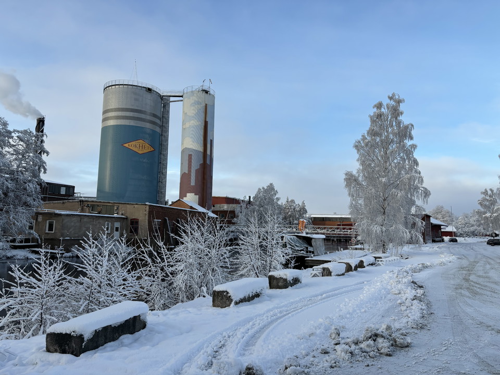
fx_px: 376
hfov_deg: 67.3
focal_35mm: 26
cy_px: 188
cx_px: 250
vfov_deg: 53.1
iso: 50
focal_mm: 5.96
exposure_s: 1/1522
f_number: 1.6
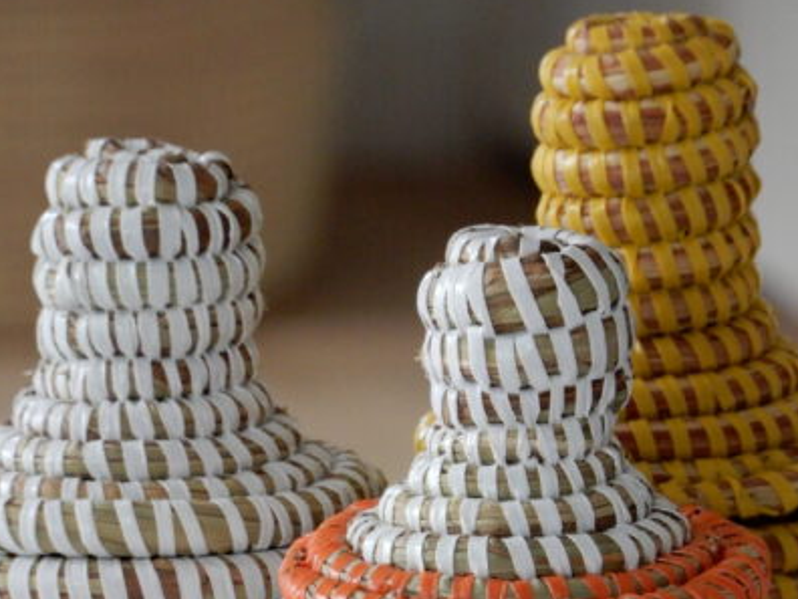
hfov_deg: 3.4
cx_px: 425
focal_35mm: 579
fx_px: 13348
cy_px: 550
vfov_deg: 2.6
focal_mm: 71.4
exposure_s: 1/40
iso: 720
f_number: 6.3
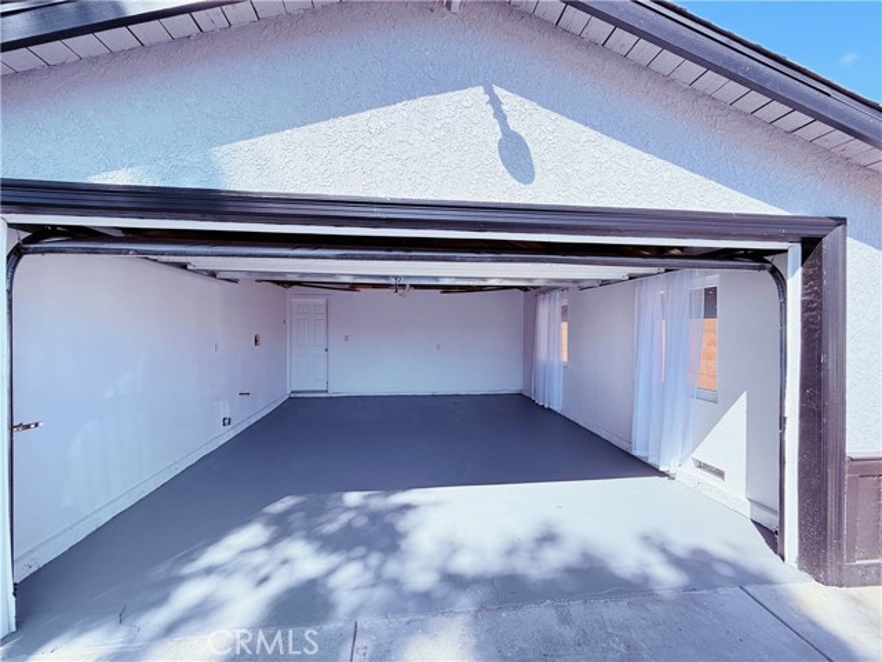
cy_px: 331
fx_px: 357
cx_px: 441
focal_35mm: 14
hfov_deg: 102.1
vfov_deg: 85.7
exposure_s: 1/448
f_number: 2.2
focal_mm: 2.22
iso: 64
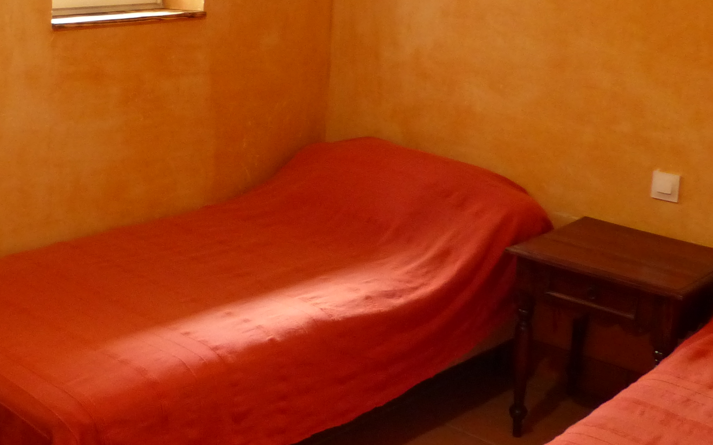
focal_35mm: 59
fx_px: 1146
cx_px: 247
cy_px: 77
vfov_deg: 21.7
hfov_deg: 34.3
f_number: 2.8
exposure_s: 1/25
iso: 400
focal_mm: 4.5
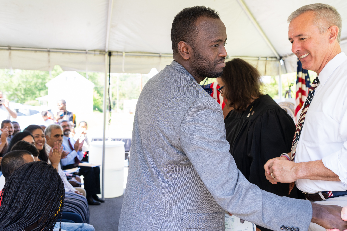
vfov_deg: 35.1
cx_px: 174
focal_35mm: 38
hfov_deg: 50.7
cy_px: 116
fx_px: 366
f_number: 6.3
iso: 800
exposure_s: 1/100
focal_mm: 38
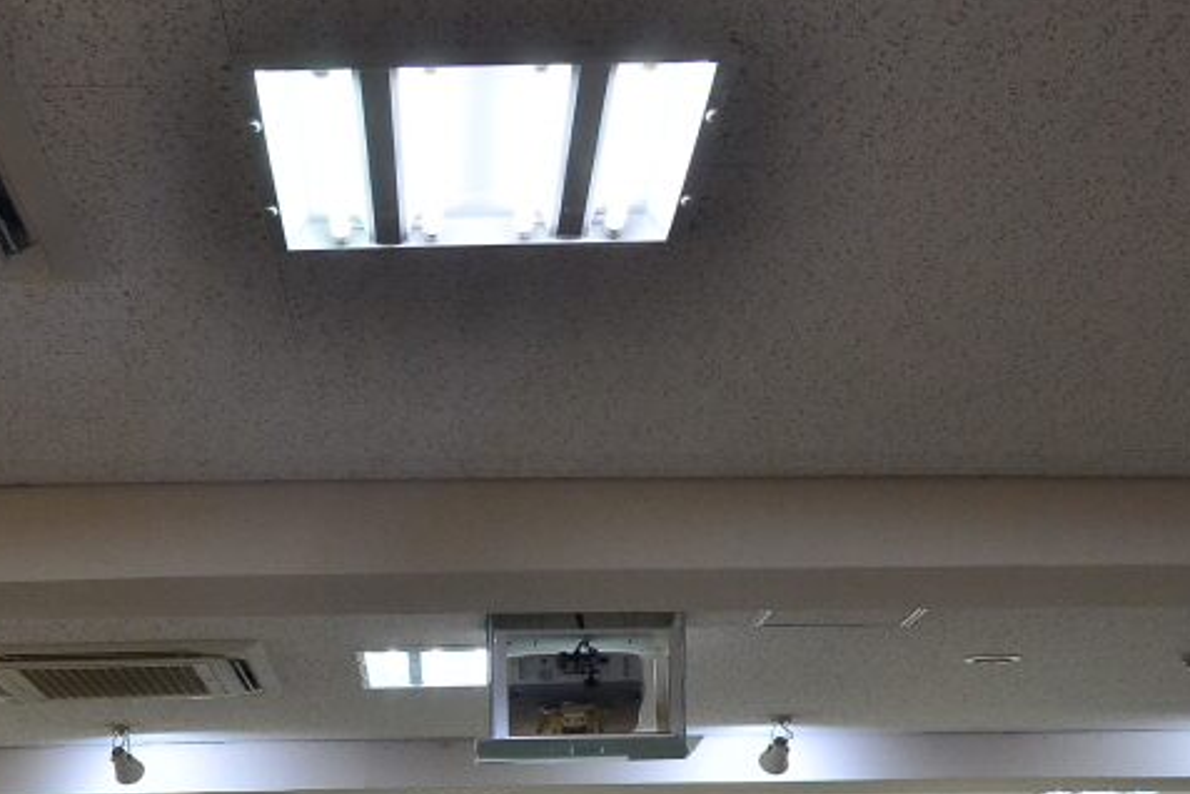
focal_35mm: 66
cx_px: 505
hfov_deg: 30.5
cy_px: 865
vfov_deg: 19.7
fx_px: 2181
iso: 800
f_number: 5.6
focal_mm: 18
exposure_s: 1/80
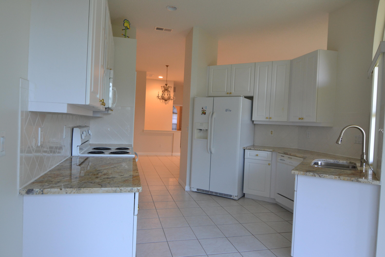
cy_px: 128
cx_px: 192
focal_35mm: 22
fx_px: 241
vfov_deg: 56.1
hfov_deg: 77.3
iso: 800
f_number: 5
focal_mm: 15
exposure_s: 1/20
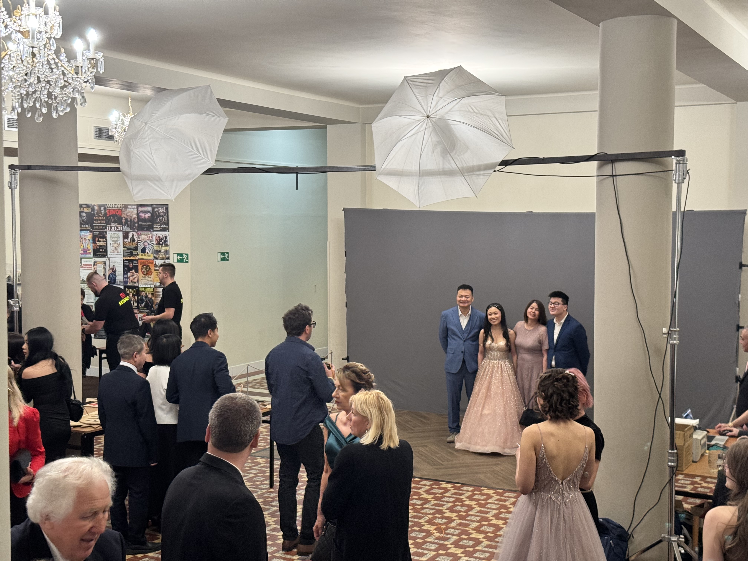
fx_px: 1037
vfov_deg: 30.3
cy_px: 280
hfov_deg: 39.7
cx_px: 374
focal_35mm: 48
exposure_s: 1/33
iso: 200
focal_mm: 6.76
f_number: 1.78
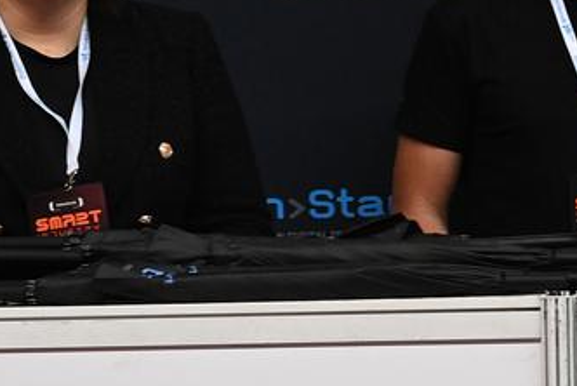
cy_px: 469
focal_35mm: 337
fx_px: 5406
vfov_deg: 4.1
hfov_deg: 6.1
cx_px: 659
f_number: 5
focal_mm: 70
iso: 1800
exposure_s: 1/30
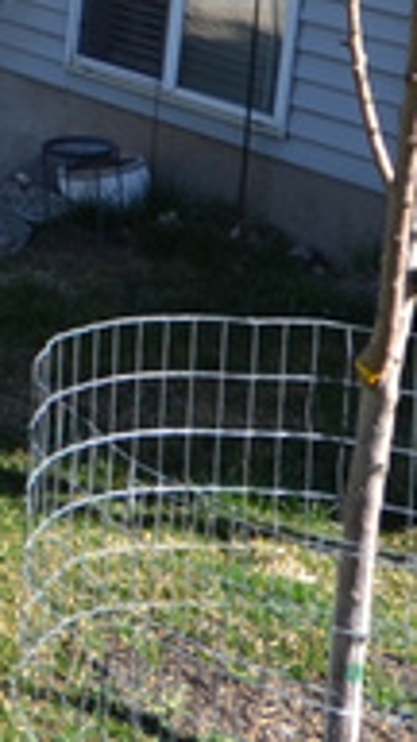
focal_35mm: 84
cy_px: -195
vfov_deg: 22.8
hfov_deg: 10.9
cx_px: -741
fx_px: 1651
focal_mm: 10
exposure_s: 1/160
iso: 100
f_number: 6.3
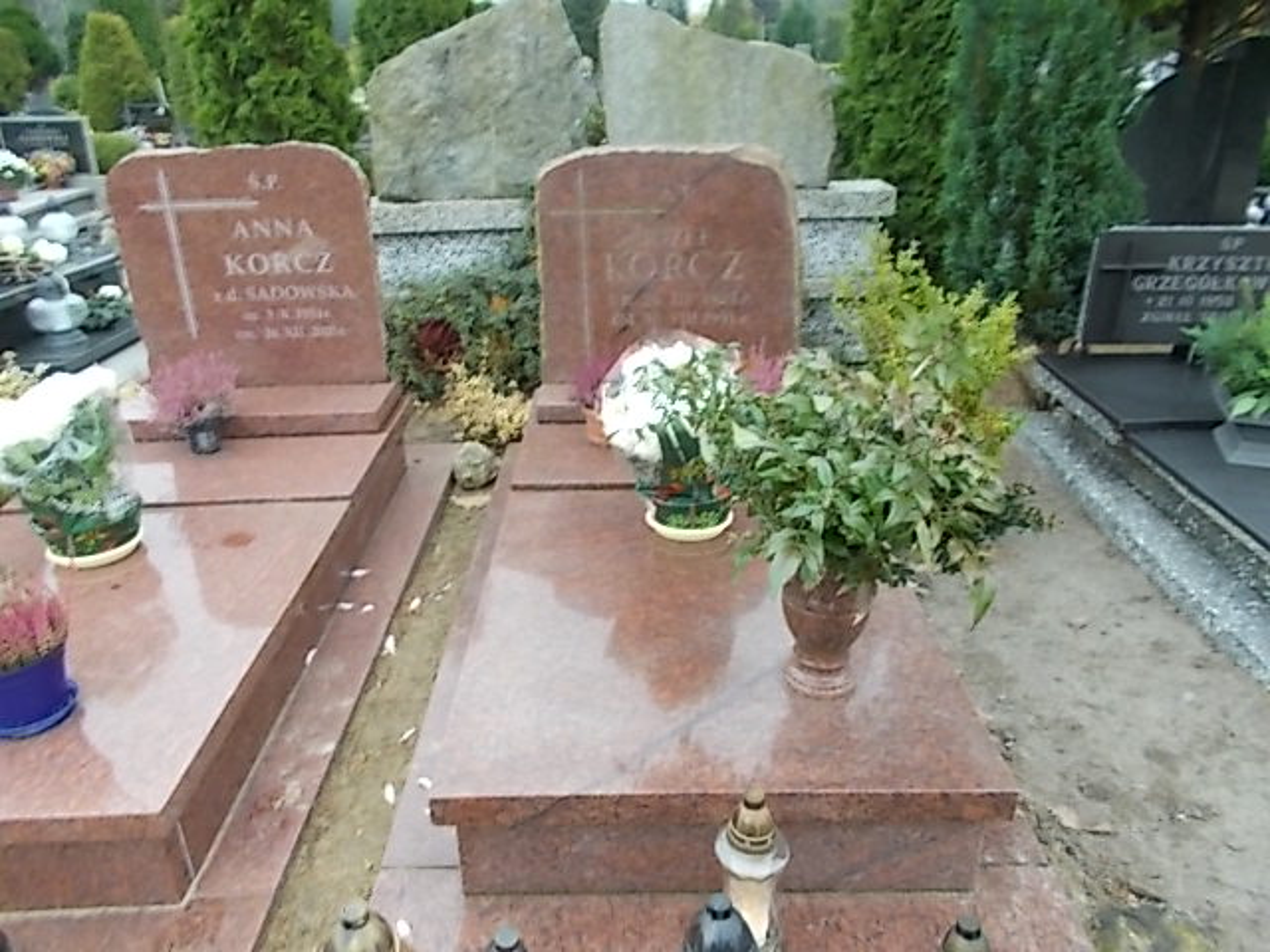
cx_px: 635
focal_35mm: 26
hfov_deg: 67.3
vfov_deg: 53.1
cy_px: 476
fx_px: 954
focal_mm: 4.6
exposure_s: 1/25
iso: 140
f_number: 3.2
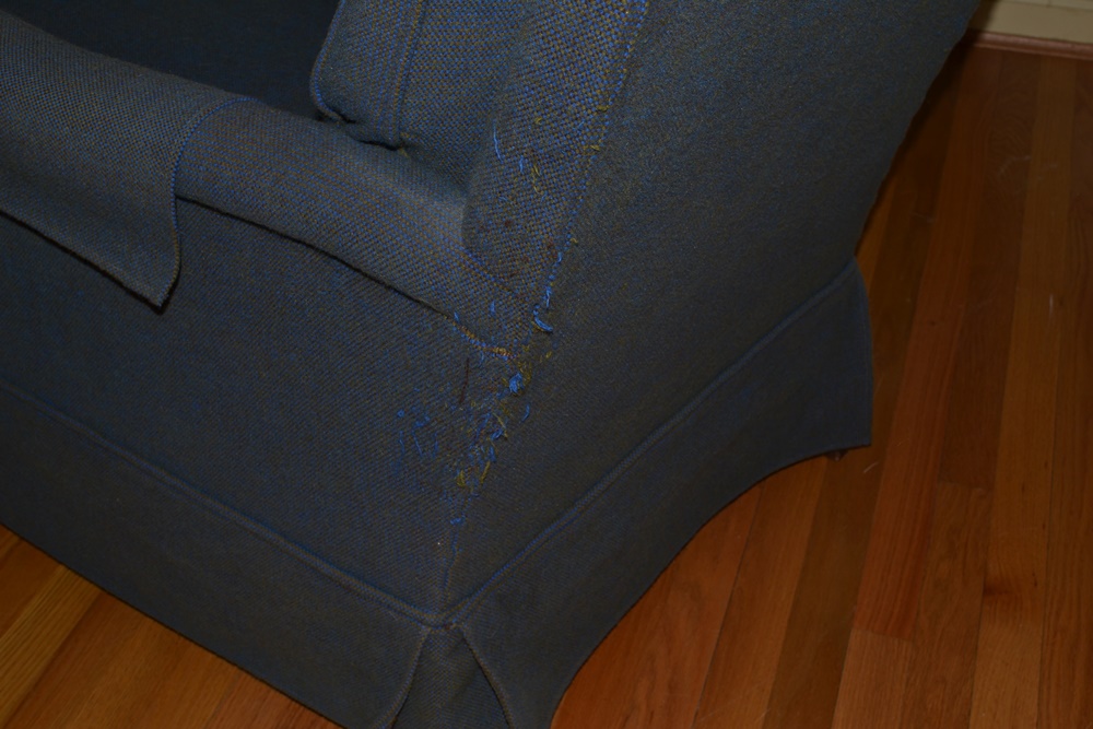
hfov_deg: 41.1
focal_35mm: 48
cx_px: 546
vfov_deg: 28.1
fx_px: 1457
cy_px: 364
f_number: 8
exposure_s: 1/60
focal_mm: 32
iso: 100
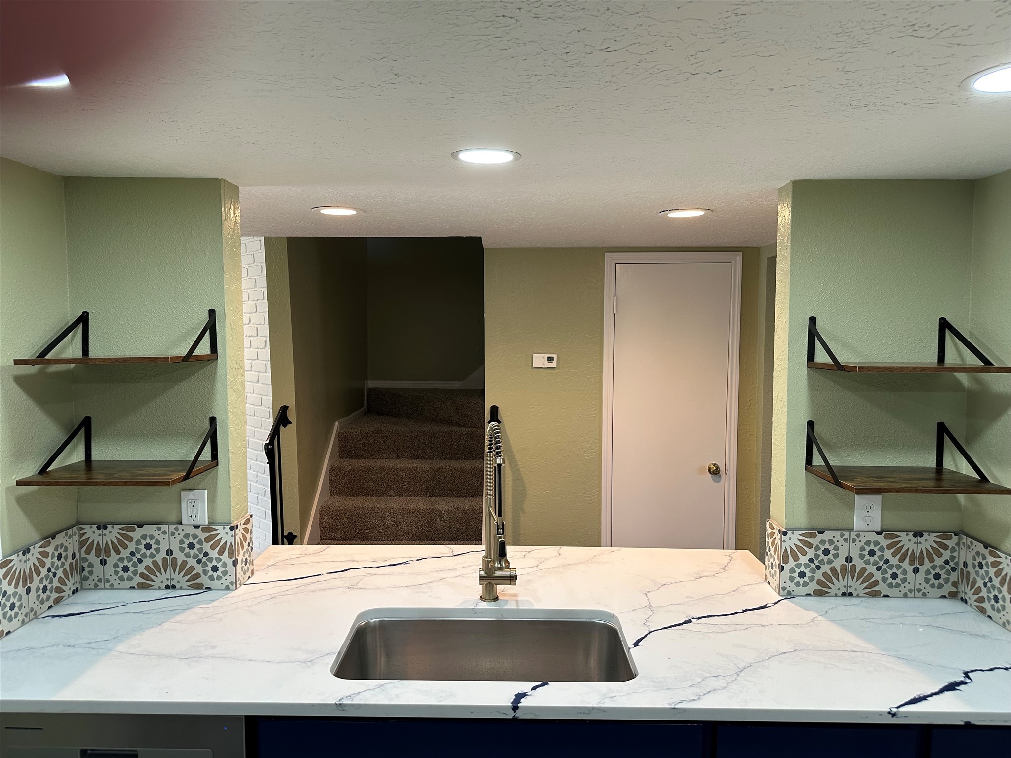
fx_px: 701
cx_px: 506
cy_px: 379
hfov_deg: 71.6
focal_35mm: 24
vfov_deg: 56.8
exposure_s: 1/120
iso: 125
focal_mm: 6.86
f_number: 1.78
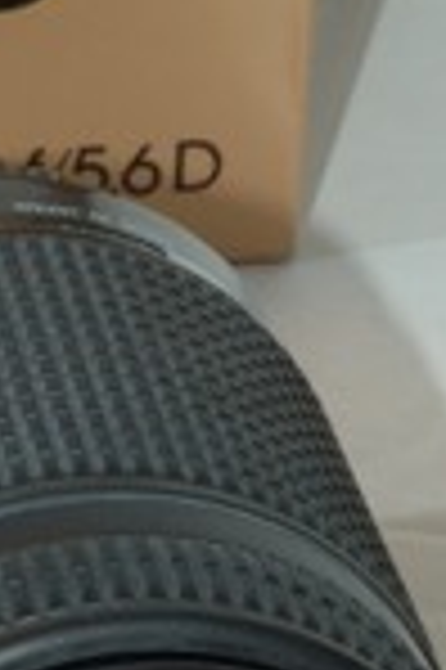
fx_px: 5662
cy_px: 405
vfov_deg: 6.8
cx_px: -333
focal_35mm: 304
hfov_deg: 4.5
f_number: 16
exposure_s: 1/80
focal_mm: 50
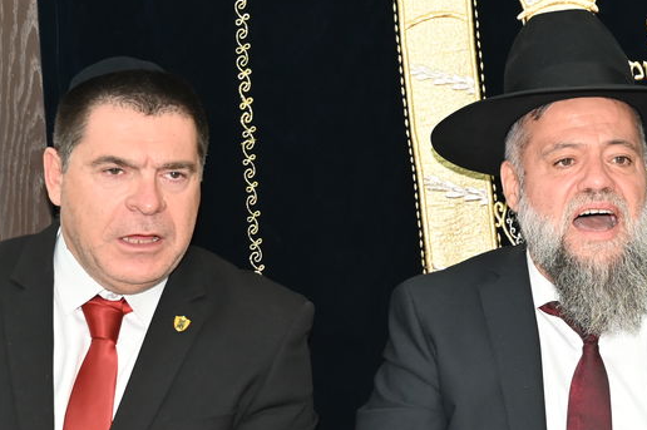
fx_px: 2532
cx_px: 770
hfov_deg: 14.1
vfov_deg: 9.7
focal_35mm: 141
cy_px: 196
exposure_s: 1/125
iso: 1600
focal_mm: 52
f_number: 4
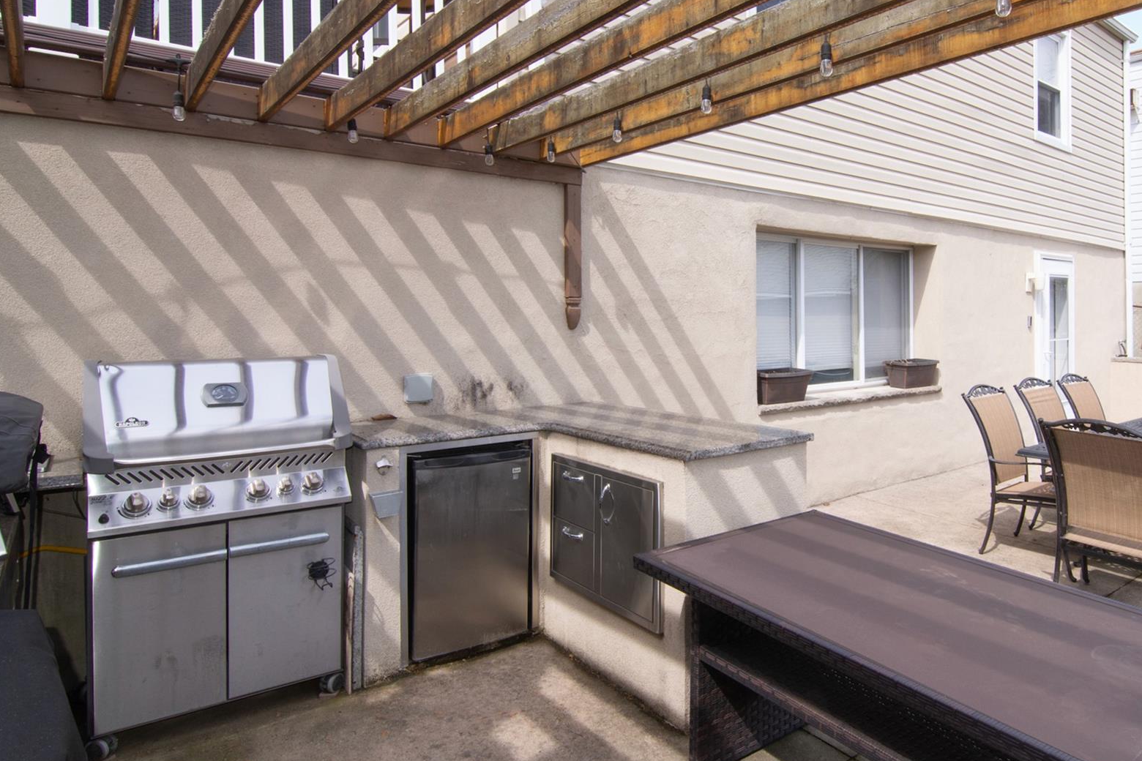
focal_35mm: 22
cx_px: 721
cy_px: 344
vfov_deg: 57.9
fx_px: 687
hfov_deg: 77.9
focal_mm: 11
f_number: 14
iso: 400
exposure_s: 1/125
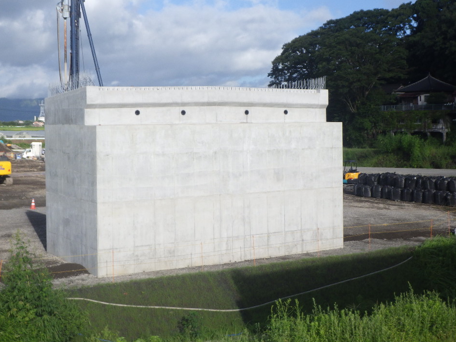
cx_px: 220
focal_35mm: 57
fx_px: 751
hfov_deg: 33.8
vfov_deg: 25.6
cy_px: 138
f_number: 5
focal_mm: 7.5
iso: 125
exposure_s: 1/640
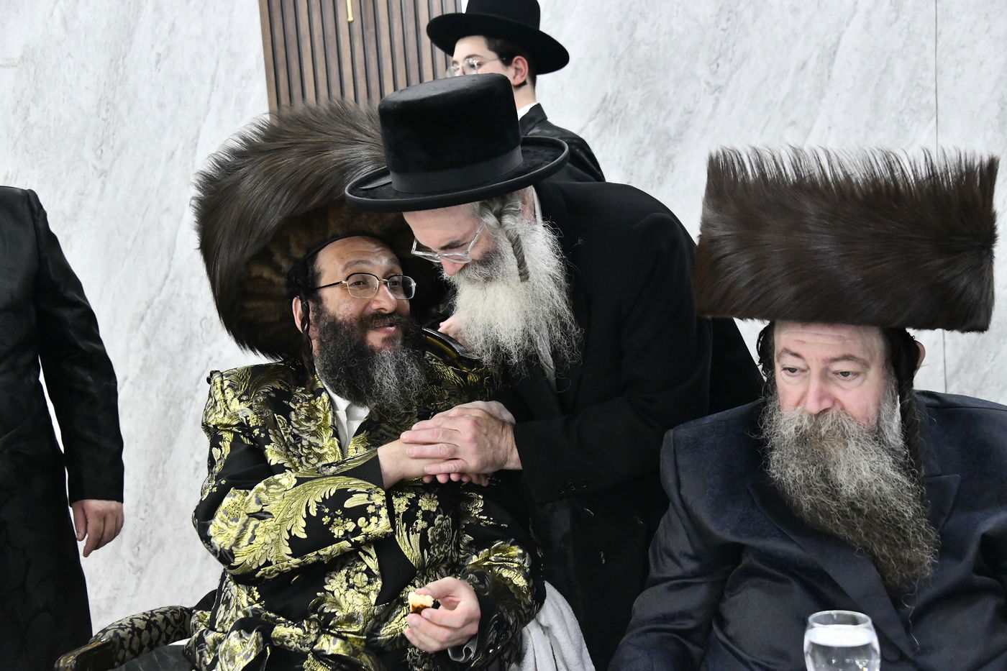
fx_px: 1566
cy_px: 336
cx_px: 504
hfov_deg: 35.6
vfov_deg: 24.2
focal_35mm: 56
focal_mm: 56
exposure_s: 1/200
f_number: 5.6
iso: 3200
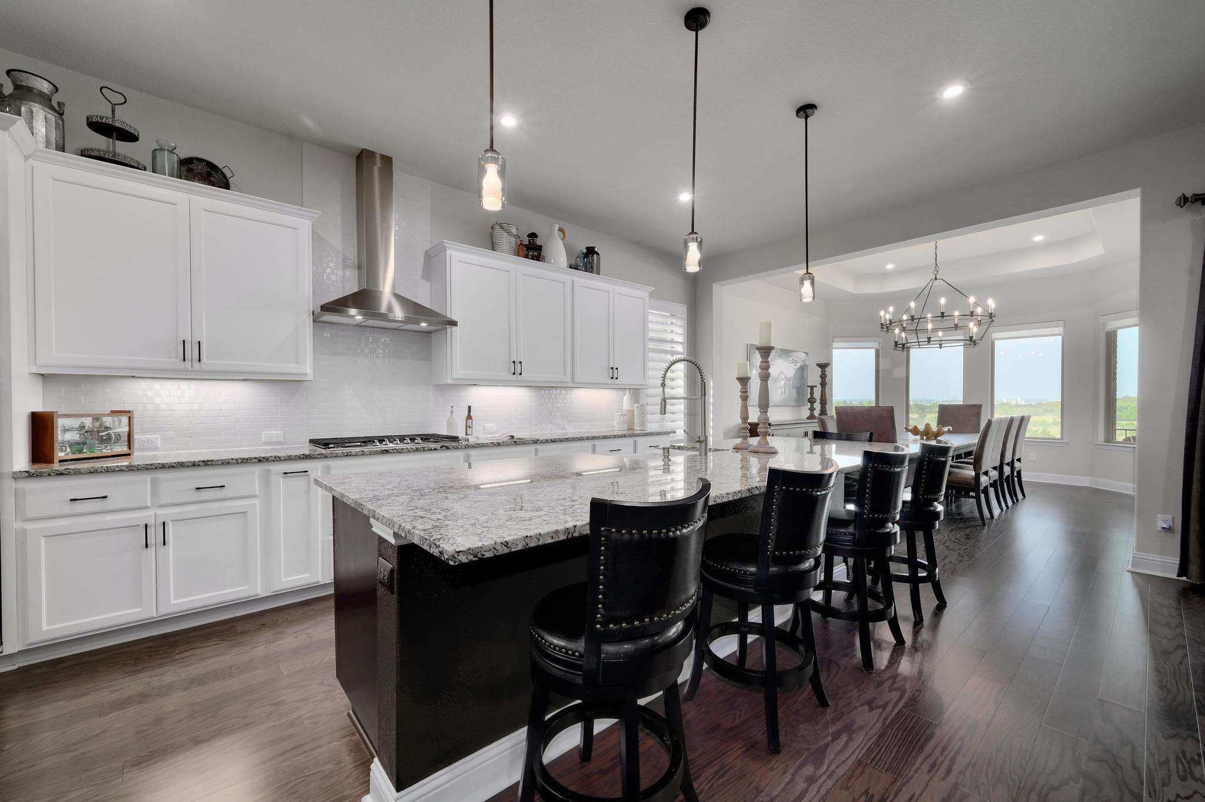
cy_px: 401
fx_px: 468
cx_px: 602
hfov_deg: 104.3
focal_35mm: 14
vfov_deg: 81.2
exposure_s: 1/8
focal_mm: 14
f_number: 9
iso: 1000
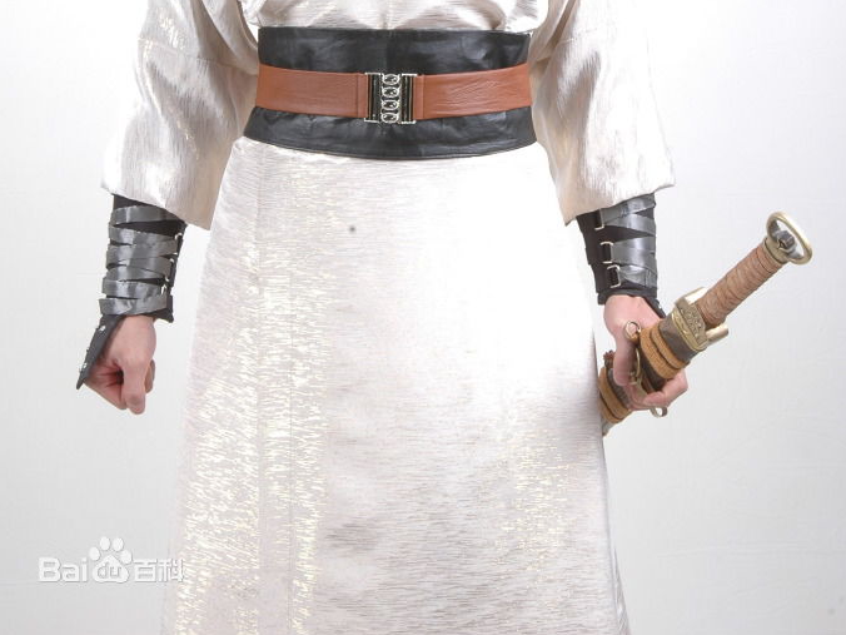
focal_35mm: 109
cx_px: 422
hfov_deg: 18.0
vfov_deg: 13.4
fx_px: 2664
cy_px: 7
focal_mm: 50
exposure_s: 1/60
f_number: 16
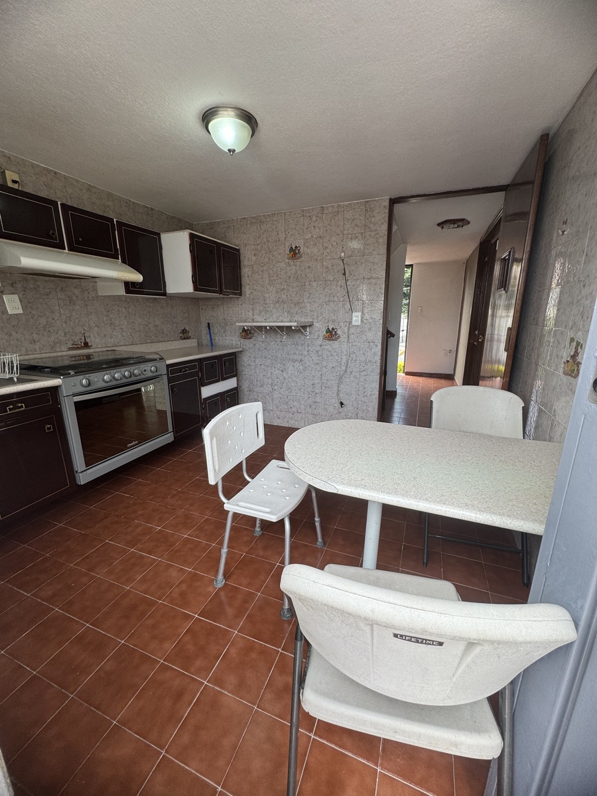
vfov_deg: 102.1
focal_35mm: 14
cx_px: 298
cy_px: 398
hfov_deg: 85.7
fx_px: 322
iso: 64
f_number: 2.2
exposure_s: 1/120
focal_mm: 2.22
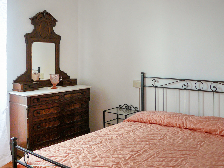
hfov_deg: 51.4
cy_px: 84
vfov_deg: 39.7
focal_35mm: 36
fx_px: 233
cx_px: 112
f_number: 2.8
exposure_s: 1/30
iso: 125
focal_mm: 6
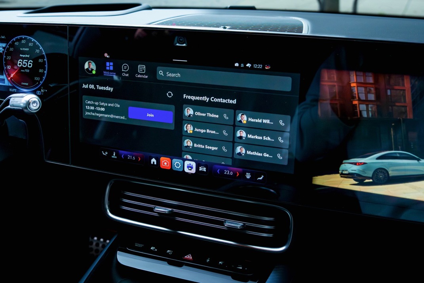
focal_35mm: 25
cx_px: 212
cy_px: 142
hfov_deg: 71.5
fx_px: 294
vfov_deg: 51.3
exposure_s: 1/500
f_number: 4
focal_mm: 25
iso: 1250
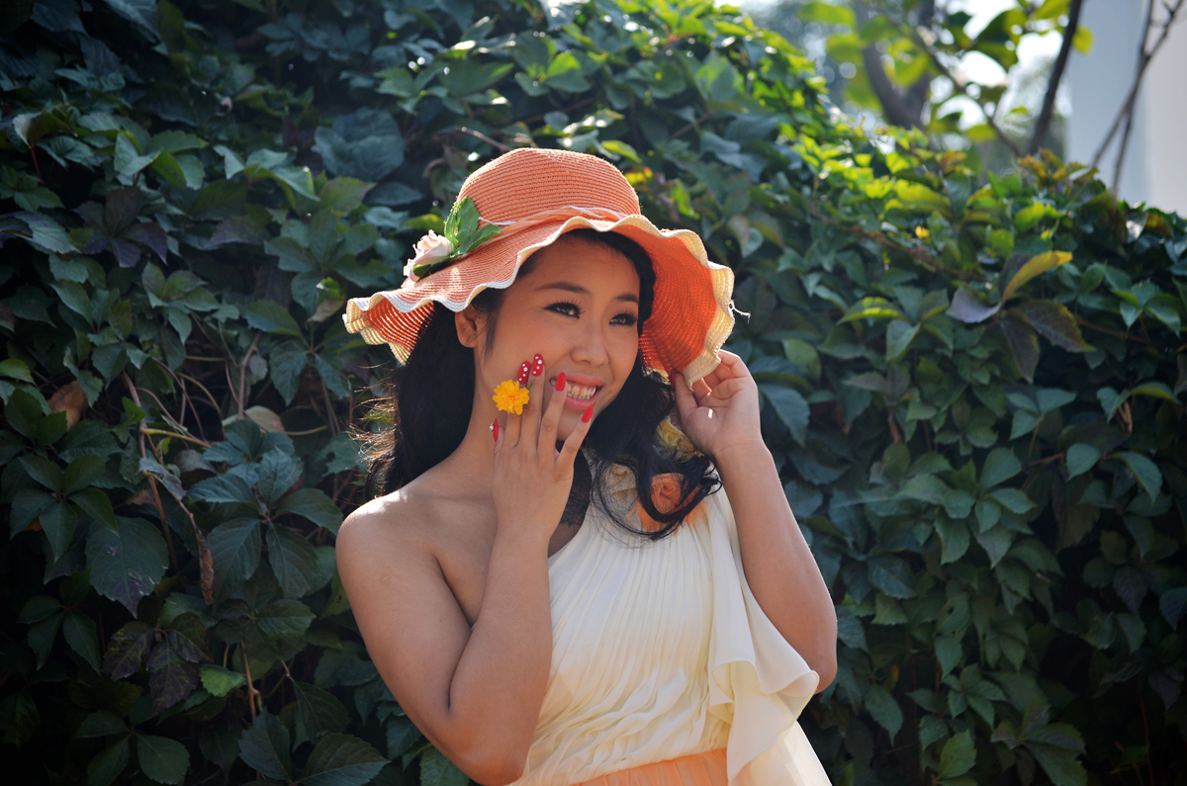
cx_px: 594
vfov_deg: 10.6
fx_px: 4245
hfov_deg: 15.9
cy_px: 393
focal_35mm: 129
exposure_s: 1/320
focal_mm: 86
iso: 100
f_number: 4.2
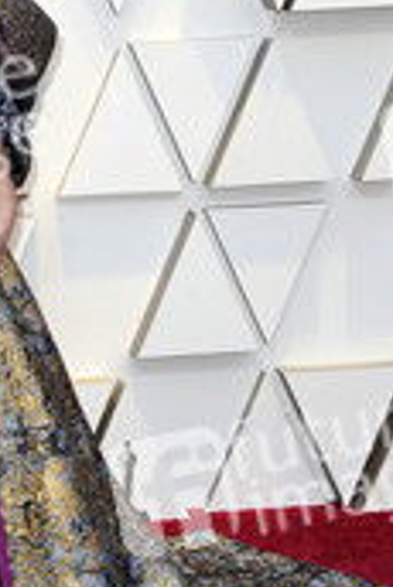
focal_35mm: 116
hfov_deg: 11.7
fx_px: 1896
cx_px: -26
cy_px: 307
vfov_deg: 17.6
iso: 800
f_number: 8
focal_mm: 50
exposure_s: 1/250
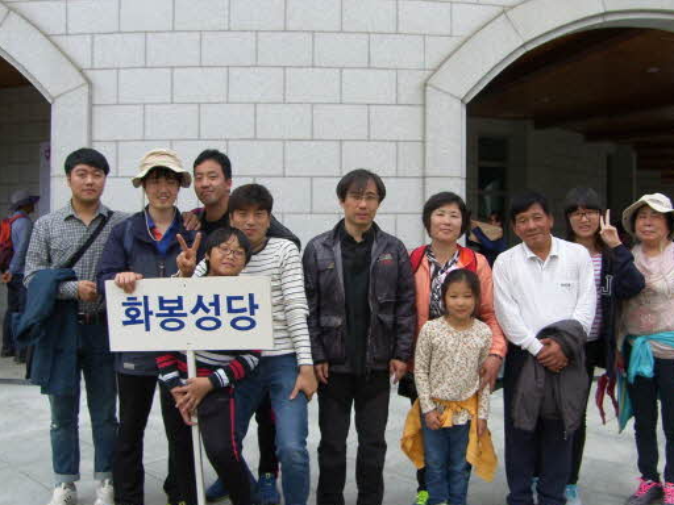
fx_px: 681
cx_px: 376
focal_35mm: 35
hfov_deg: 52.5
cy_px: 262
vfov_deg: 40.7
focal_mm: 7.4
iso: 50
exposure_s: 1/160
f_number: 5
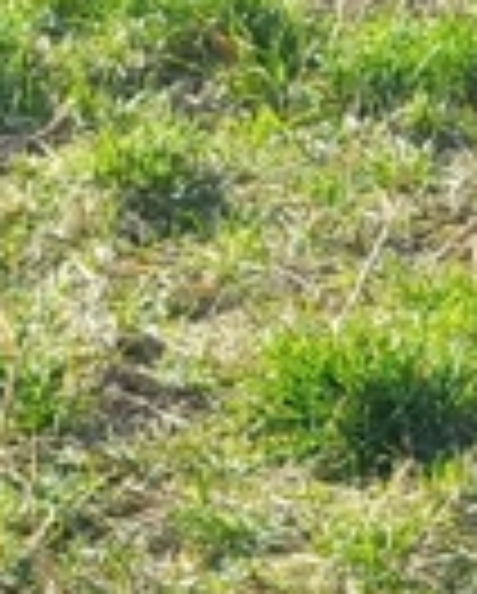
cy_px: 734
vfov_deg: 23.3
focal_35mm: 74
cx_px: 662
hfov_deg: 18.9
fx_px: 1303
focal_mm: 4.65
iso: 50
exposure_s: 1/286
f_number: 1.8
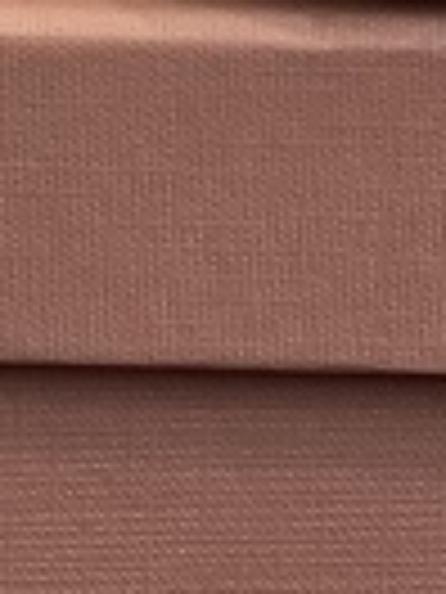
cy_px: -504
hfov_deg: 4.7
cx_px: 54
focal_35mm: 315
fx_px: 5411
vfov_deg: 6.2
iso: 50
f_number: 2
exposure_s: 1/122
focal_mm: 6
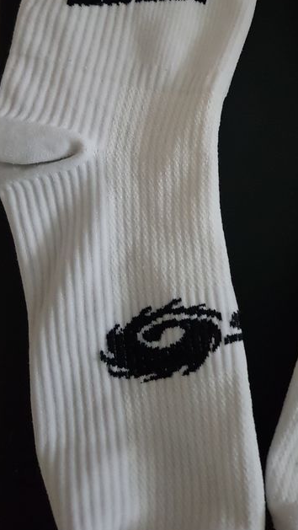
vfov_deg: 45.0
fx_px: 632
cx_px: 281
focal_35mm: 45
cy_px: 195
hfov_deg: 25.5
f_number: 1.7
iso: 500
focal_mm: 4.2
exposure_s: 1/10
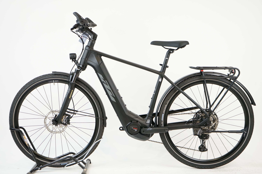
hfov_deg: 33.9
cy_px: 87
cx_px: 131
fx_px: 429
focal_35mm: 59
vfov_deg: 23.0
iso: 2000
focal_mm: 59
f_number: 5.6
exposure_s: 1/200
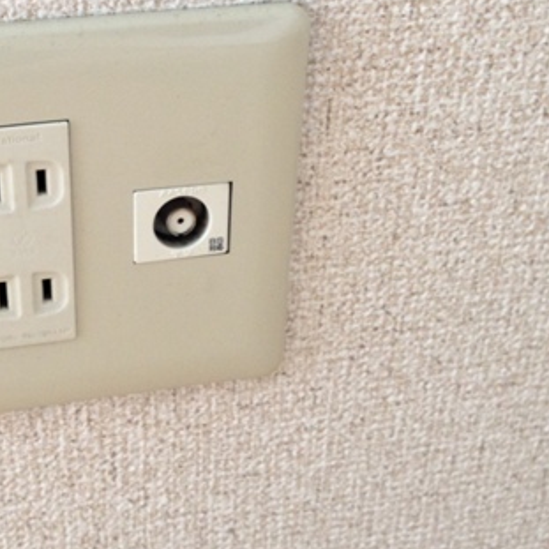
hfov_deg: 27.9
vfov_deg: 28.6
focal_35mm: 60
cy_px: 244
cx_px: 99
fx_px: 1077
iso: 80
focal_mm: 4.12
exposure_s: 1/20
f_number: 2.4
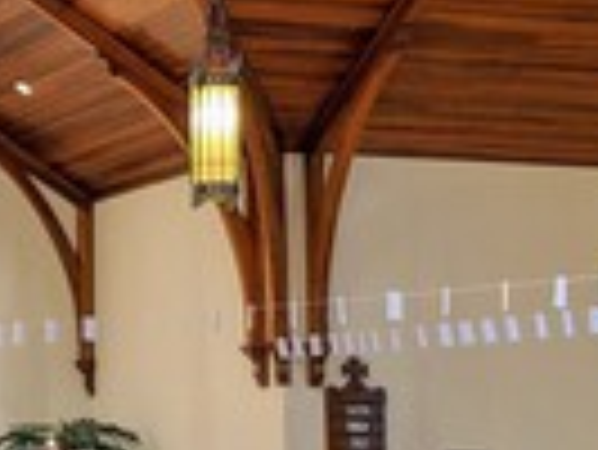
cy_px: 243
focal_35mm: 122
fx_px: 2109
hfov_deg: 14.7
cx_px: -360
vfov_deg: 12.2
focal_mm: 4.44
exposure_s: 1/59.9
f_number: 1.8
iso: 80
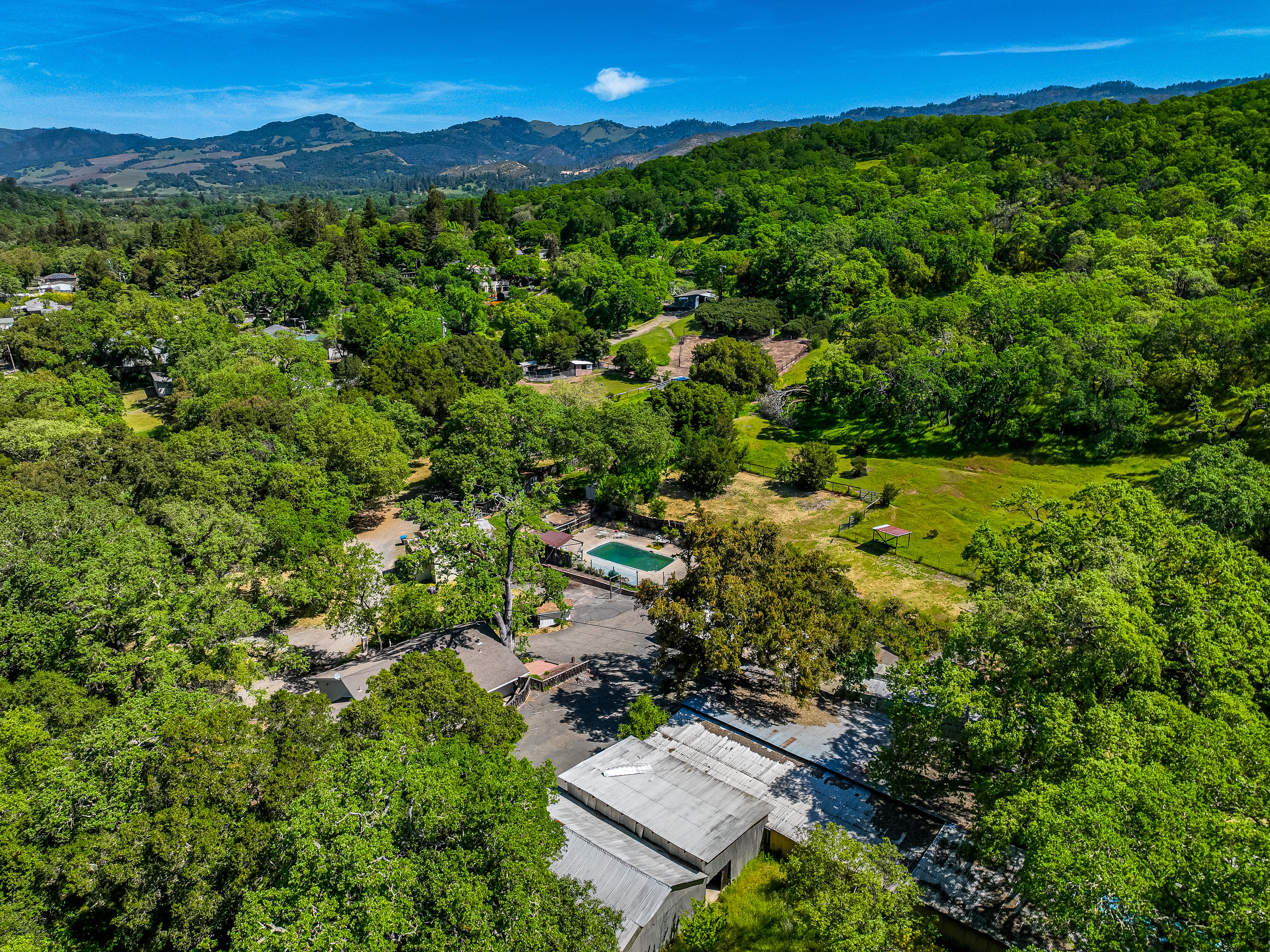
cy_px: 476
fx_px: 880
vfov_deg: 56.8
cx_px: 635
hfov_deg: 71.6
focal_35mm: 24
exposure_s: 1/2500
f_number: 2.8
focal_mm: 12.29
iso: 100
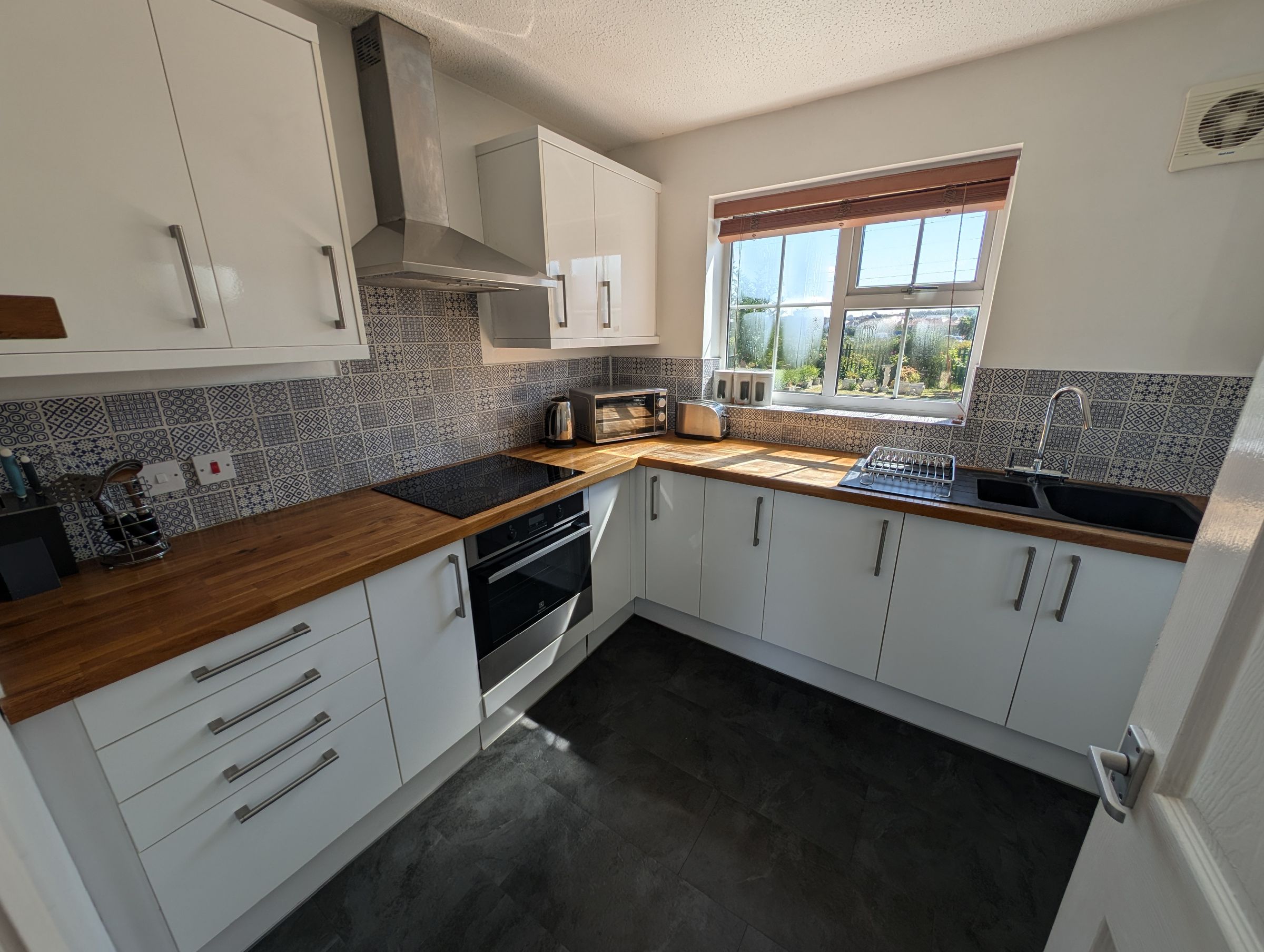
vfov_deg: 94.6
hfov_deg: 110.5
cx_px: 632
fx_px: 439
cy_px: 476
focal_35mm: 12
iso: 37
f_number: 1.95
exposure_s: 1/693
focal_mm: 2.23
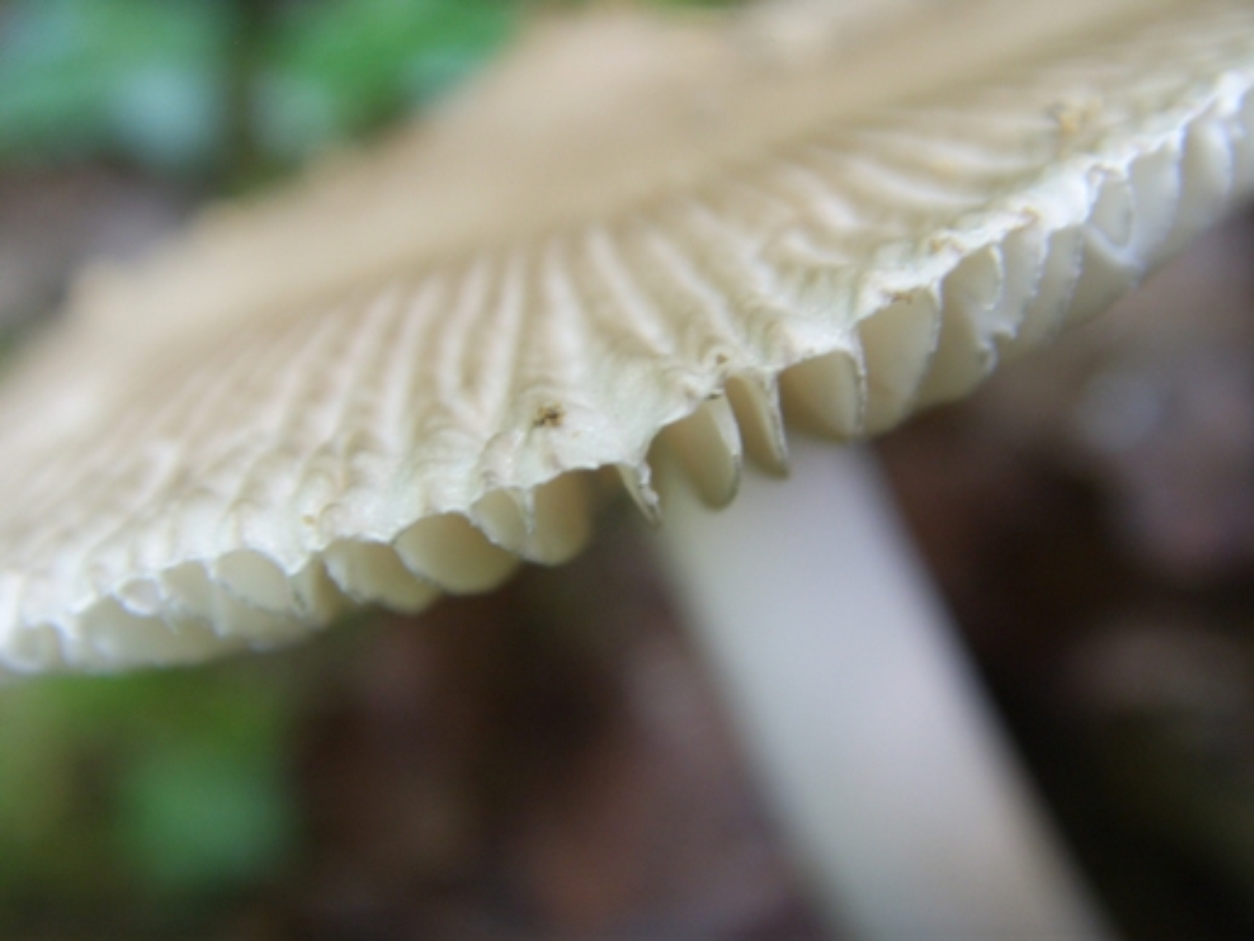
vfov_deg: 36.8
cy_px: 470
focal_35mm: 39
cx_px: 627
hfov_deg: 47.8
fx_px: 1413
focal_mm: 6.6
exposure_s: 1/15
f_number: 3.5
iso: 63
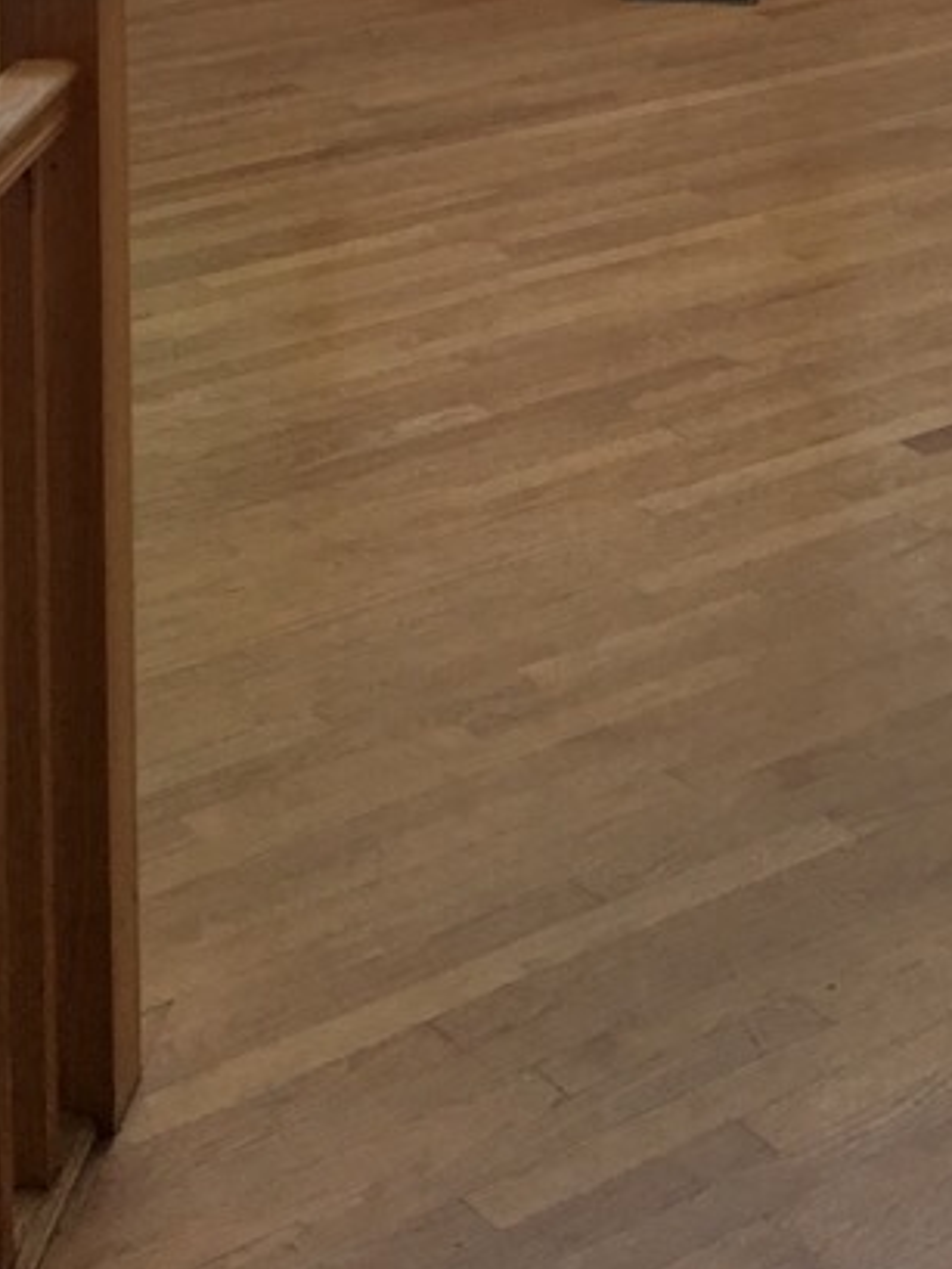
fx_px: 3115
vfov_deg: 20.1
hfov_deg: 17.4
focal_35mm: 85
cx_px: 474
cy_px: -580
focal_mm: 4.15
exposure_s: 1/40
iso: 25
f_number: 2.2
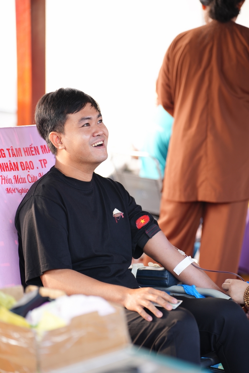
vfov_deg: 17.6
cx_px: 124
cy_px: 186
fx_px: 1203
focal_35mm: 116
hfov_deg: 11.8
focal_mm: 116
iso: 400
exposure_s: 1/50
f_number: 2.8
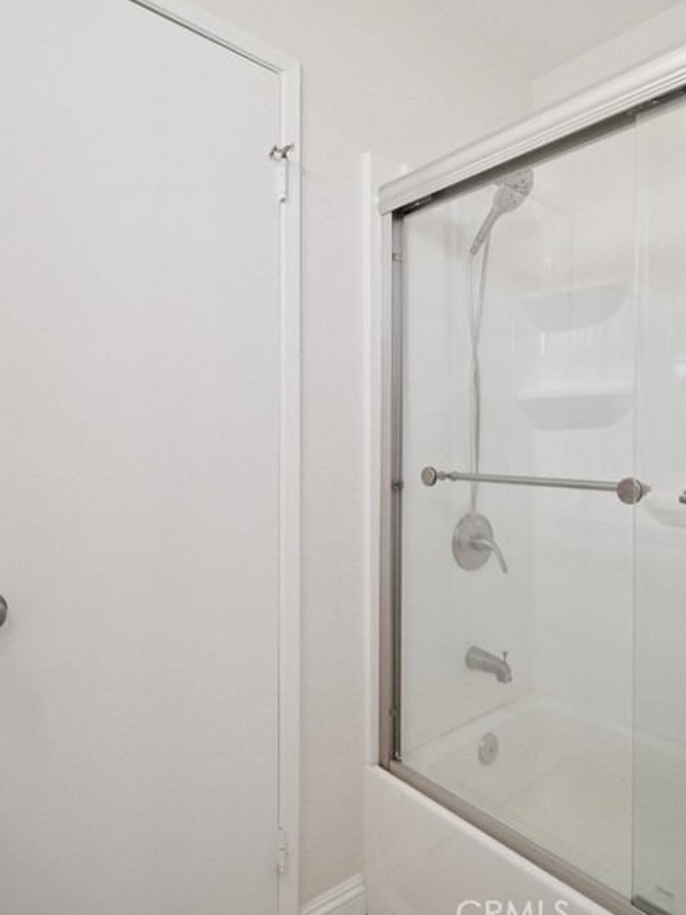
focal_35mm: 21
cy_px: 458
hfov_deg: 62.8
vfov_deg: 79.0
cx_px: 417
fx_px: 555
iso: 400
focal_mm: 9
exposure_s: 1/20
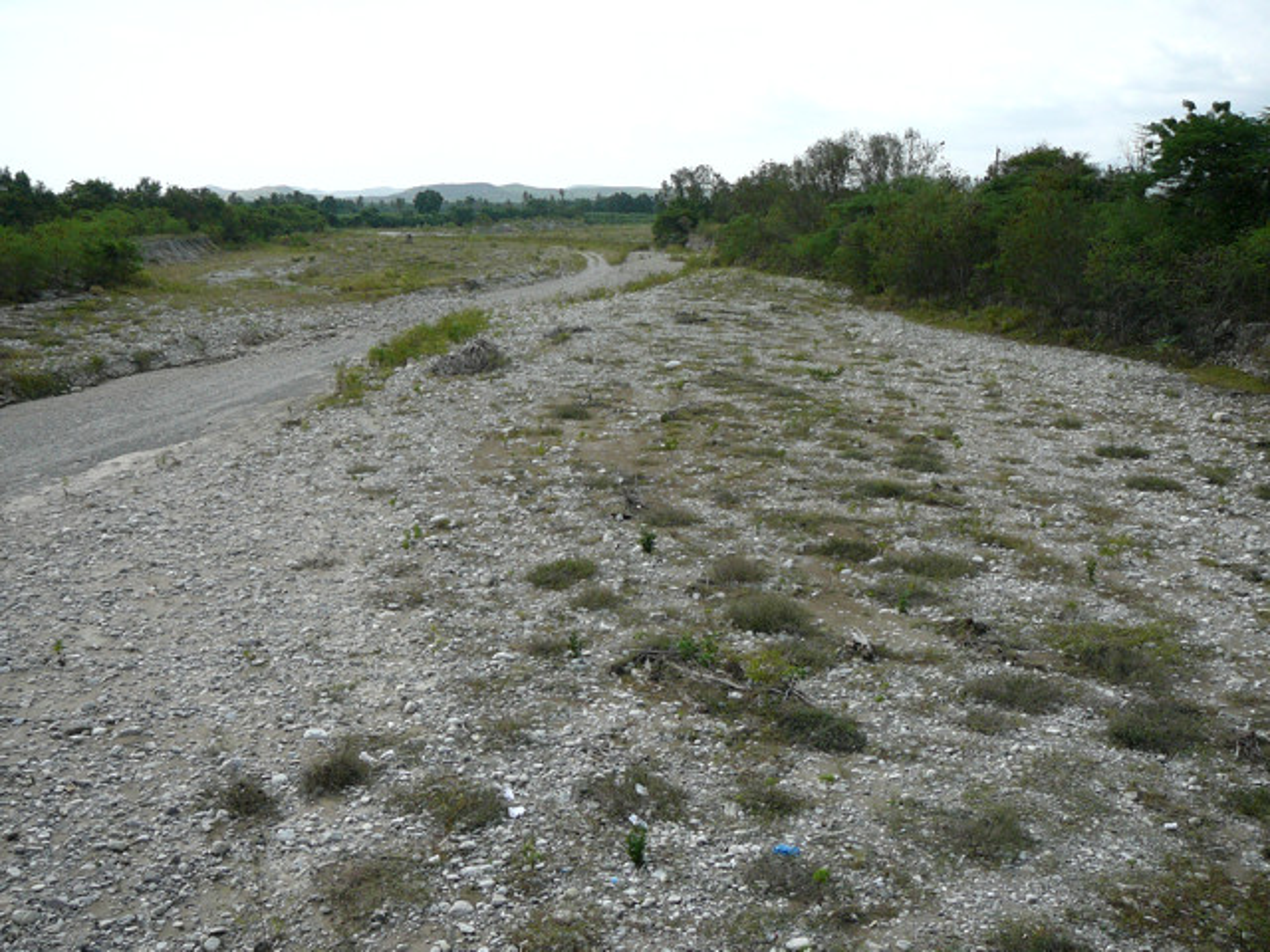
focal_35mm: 35
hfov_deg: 52.6
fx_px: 1284
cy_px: 476
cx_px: 635
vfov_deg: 40.7
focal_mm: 5.2
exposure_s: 1/800
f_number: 2.8
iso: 80
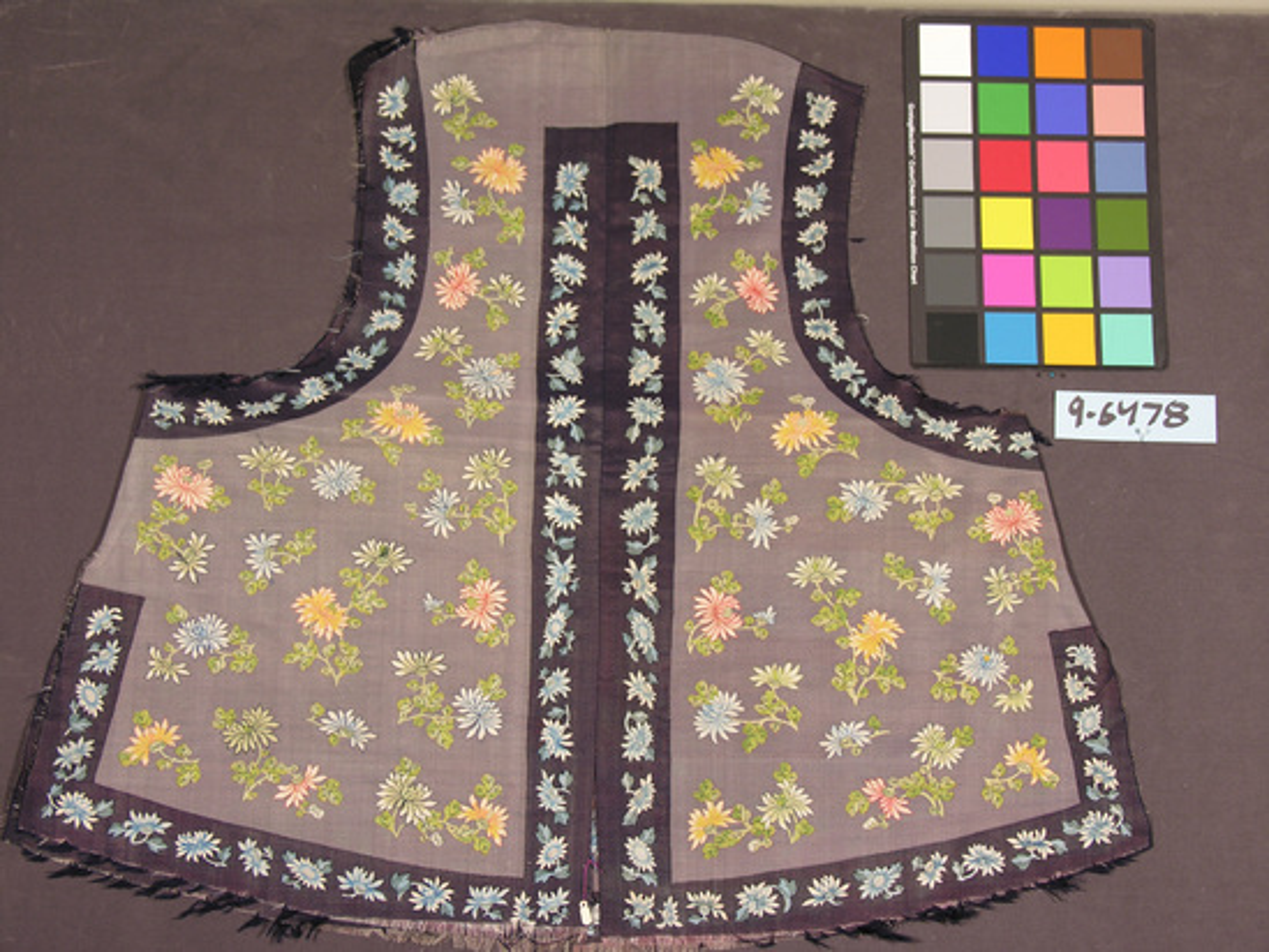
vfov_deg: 20.7
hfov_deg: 27.4
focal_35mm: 71
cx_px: 634
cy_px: 476
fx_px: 2603
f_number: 3.3
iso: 50
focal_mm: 18
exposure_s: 1/32.2
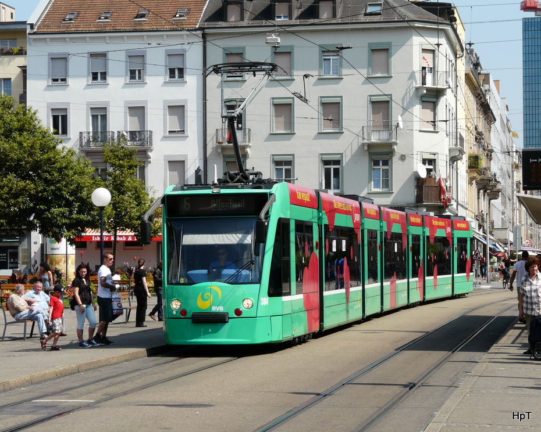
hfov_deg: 18.1
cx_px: 255
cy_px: 215
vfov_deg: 14.5
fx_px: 1697
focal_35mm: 106
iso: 100
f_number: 5.6
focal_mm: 16.6
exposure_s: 1/320
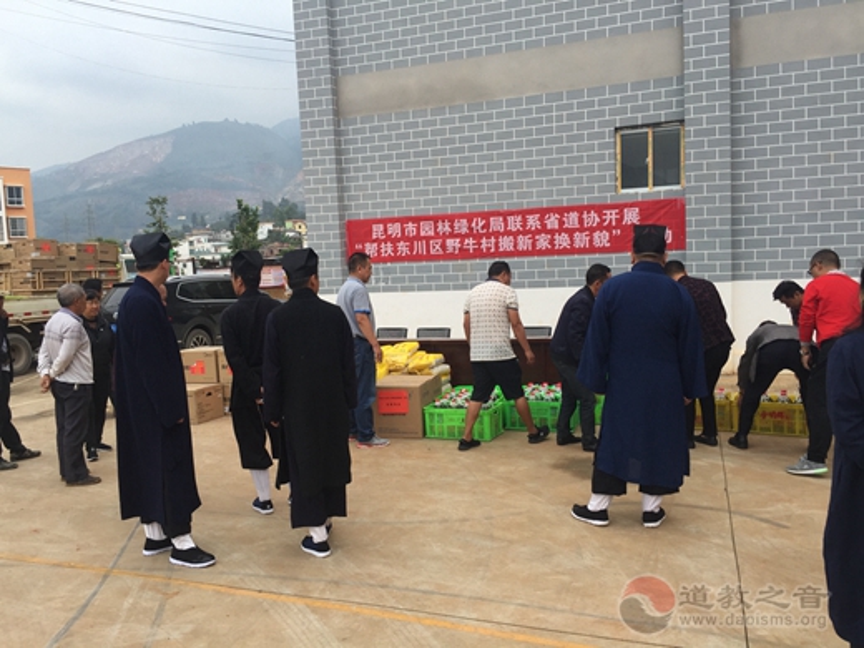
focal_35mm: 29
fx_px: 724
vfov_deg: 48.2
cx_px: 432
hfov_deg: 61.7
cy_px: 324
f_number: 2.2
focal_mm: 4.15
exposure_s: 1/1068
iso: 32
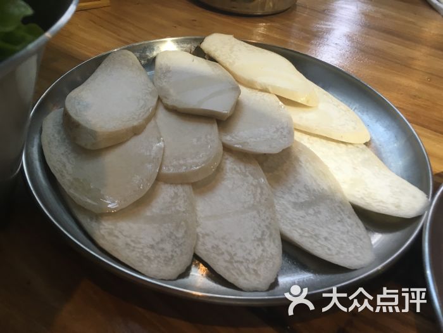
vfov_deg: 48.2
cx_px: 222
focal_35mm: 29
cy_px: 166
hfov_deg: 61.7
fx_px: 371
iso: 100
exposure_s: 1/33
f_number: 2.2
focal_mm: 4.15
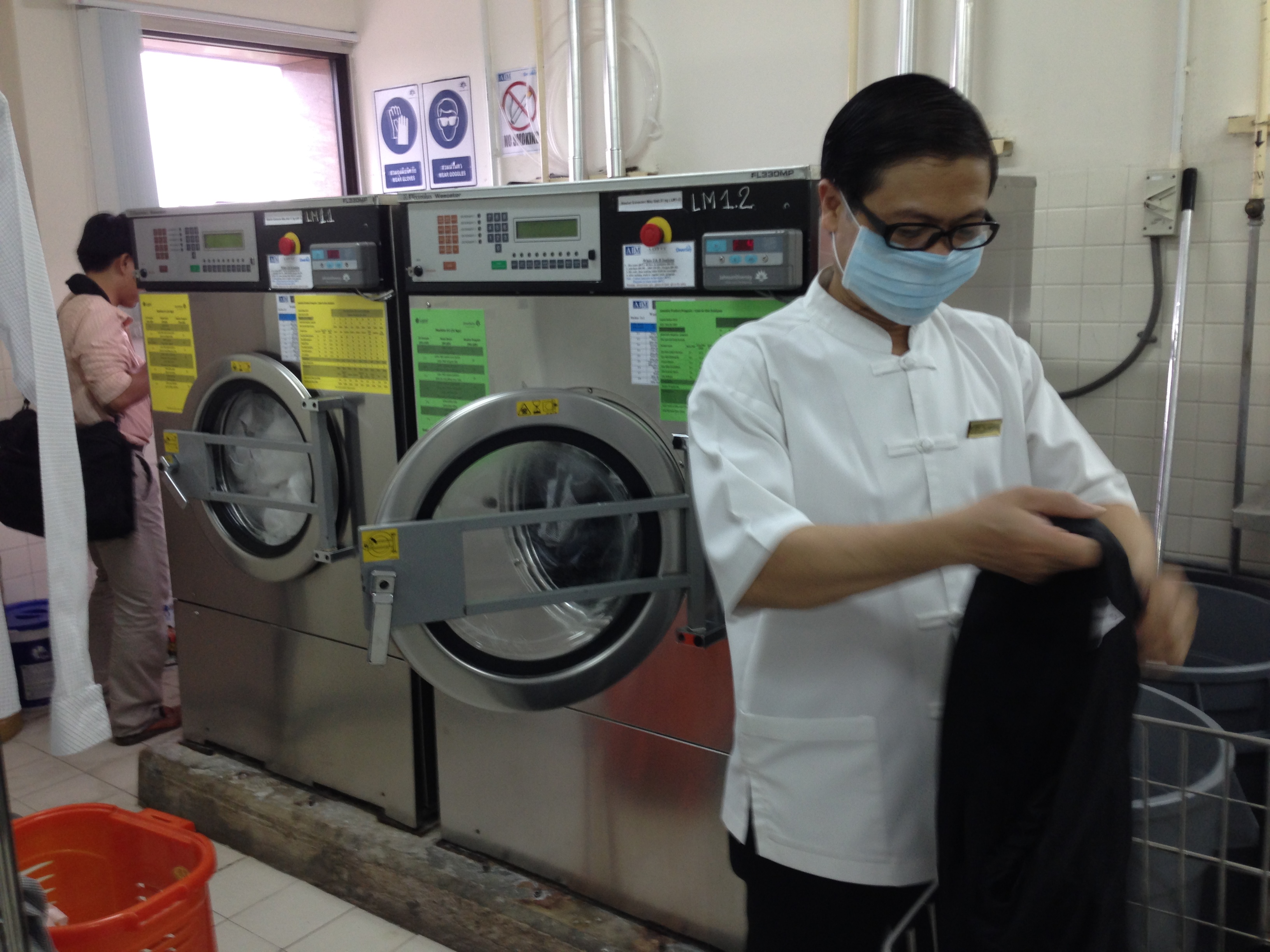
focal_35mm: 33
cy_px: 476
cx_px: 635
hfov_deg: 55.4
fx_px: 1211
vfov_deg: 42.9
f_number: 2.4
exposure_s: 1/20
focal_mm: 4.12
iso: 80
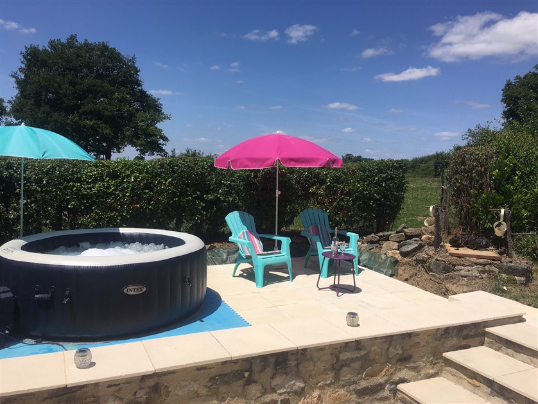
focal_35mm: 29
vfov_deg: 48.3
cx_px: 269
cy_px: 202
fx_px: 451
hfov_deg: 61.6
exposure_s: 1/2849
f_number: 2.2
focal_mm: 4.15
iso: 25
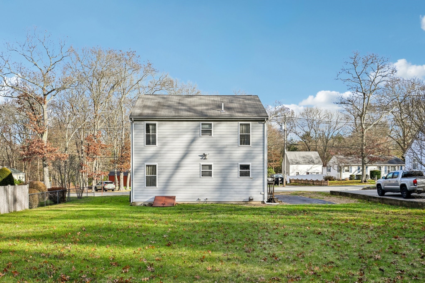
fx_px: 354
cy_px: 142
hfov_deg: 61.9
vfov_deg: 43.6
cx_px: 212
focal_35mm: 30
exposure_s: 1/640
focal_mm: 30
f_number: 8
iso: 400
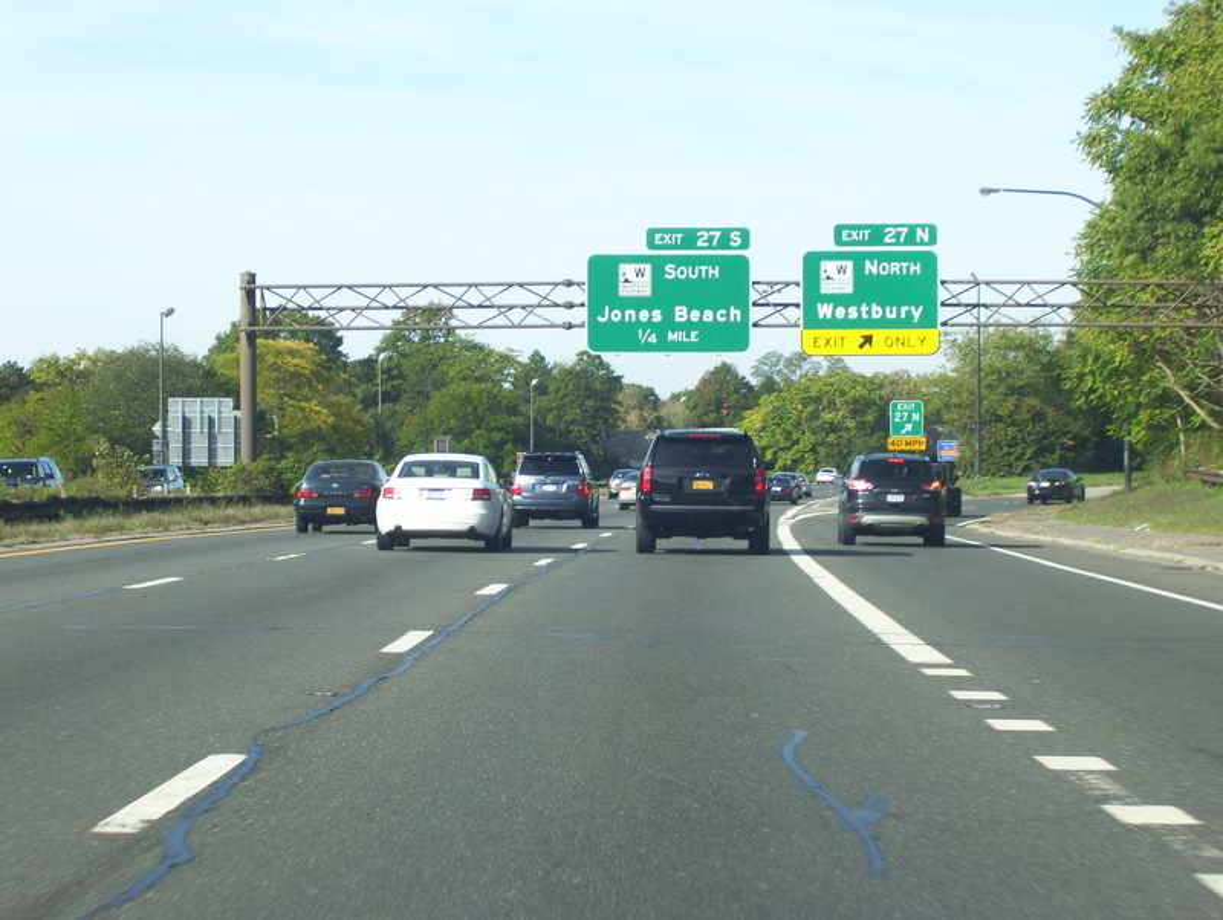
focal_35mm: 108
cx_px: 612
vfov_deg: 13.7
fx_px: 3820
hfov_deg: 18.2
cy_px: 460
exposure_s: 1/320
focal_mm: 18
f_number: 4.6
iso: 80
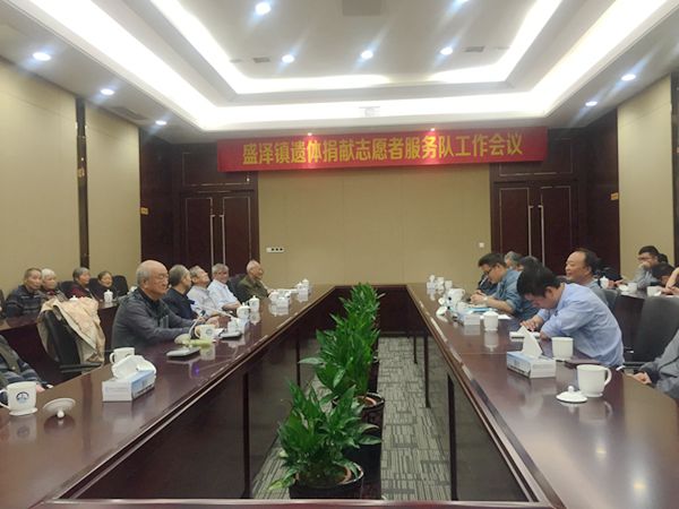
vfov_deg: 48.2
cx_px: 340
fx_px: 569
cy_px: 254
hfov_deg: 61.7
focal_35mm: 29
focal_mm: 4.15
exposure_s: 1/30
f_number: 2.2
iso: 80
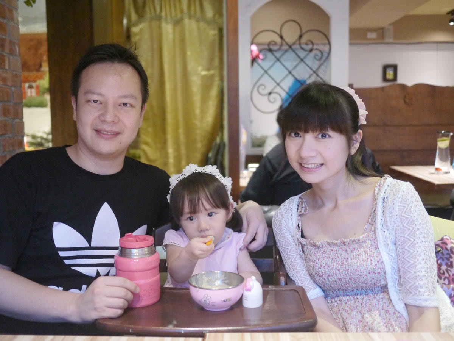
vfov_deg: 36.0
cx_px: 227
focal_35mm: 40
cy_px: 170
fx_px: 525
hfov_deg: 46.8
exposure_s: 1/50
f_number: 1.7
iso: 800
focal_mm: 20
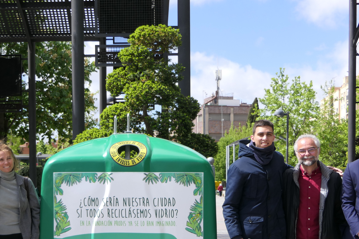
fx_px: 568
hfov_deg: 34.8
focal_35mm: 57
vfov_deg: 23.4
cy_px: 194
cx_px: 124
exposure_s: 1/1000
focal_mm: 11.9
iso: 125
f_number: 4
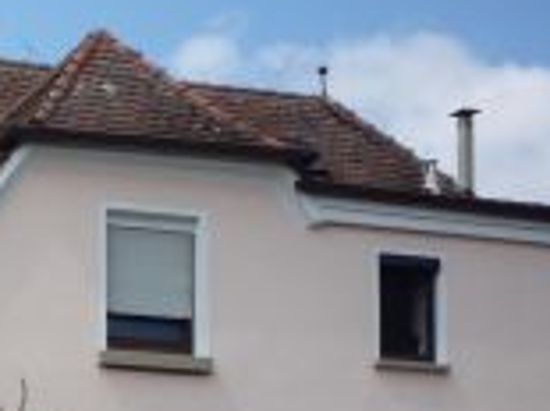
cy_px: 535
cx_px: -206
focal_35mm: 99
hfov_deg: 18.2
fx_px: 1572
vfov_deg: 14.3
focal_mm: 5.2
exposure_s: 1/400
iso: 100
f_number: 5
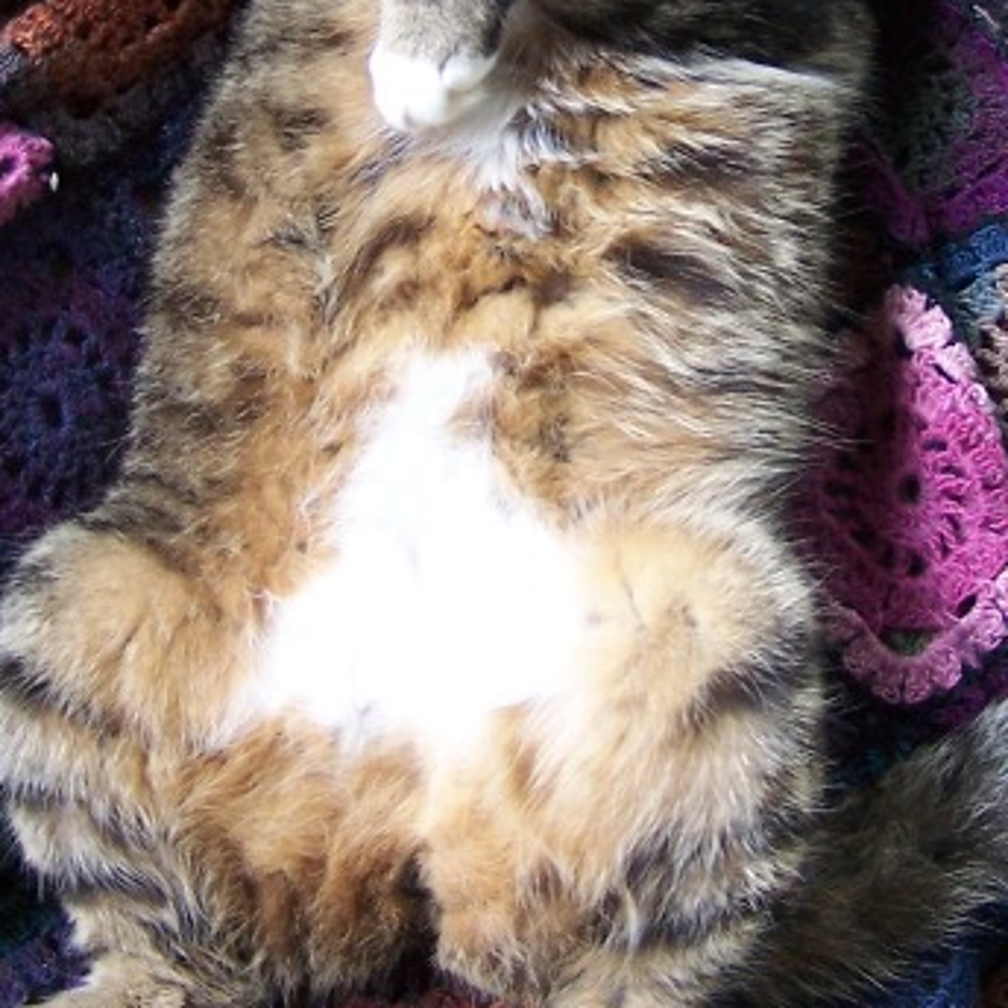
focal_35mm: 78
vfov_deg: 21.9
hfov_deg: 22.2
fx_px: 2570
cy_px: 182
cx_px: 566
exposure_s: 1/10
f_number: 2.8
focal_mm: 6.3
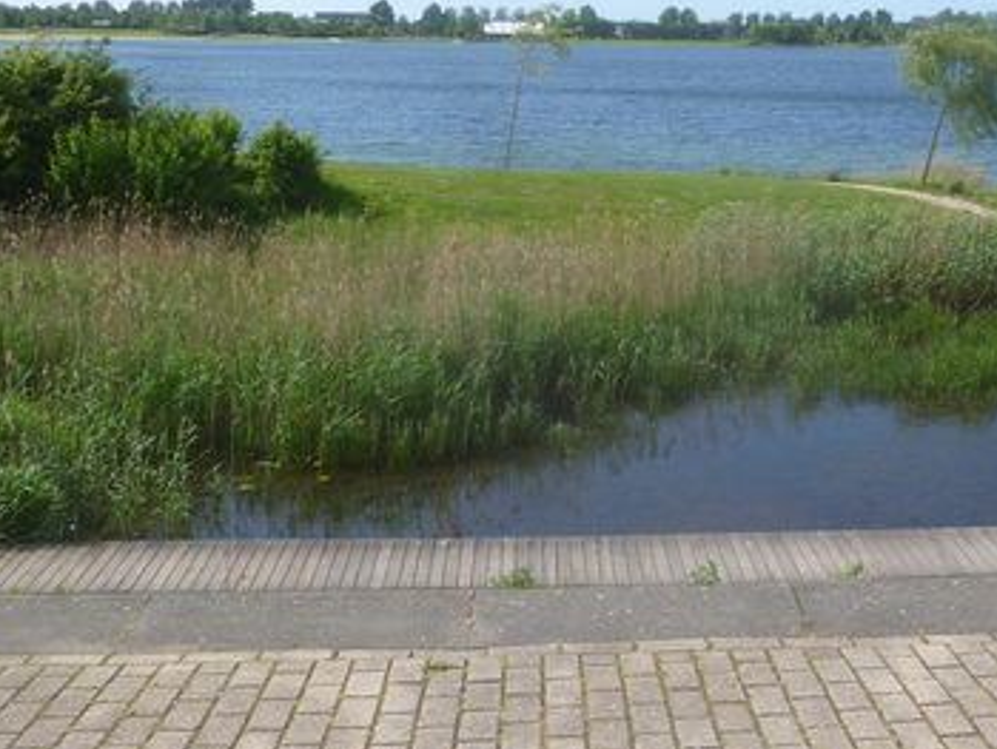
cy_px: 256
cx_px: 718
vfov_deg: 27.9
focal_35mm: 52
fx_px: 1499
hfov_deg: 36.1
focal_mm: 5
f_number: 3.3
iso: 80
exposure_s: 1/640
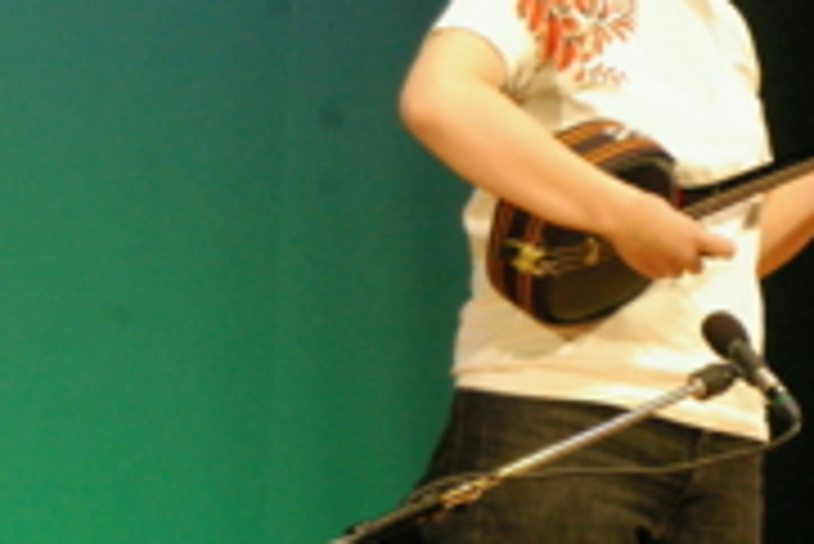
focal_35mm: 331
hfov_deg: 6.2
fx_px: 7490
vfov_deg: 4.2
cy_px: 214
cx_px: 1079
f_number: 8
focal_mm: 80
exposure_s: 1/60
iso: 1600
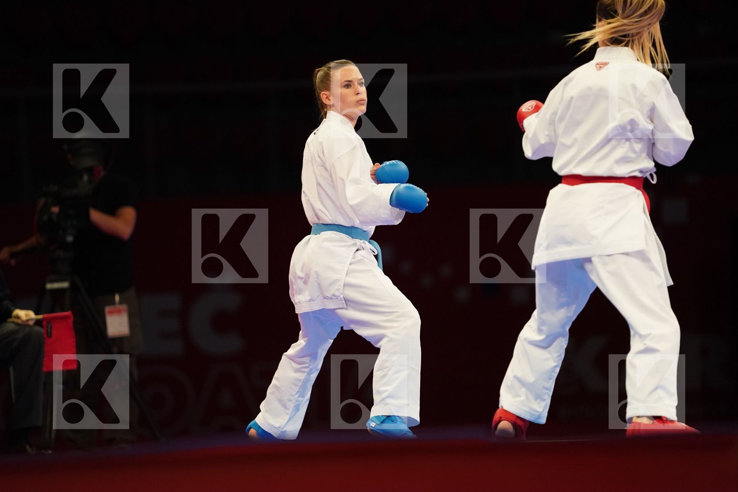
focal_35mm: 200
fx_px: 4100
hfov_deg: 10.3
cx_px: 369
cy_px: 246
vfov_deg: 6.9
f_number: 2.8
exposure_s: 1/1000
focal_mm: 200
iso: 3200
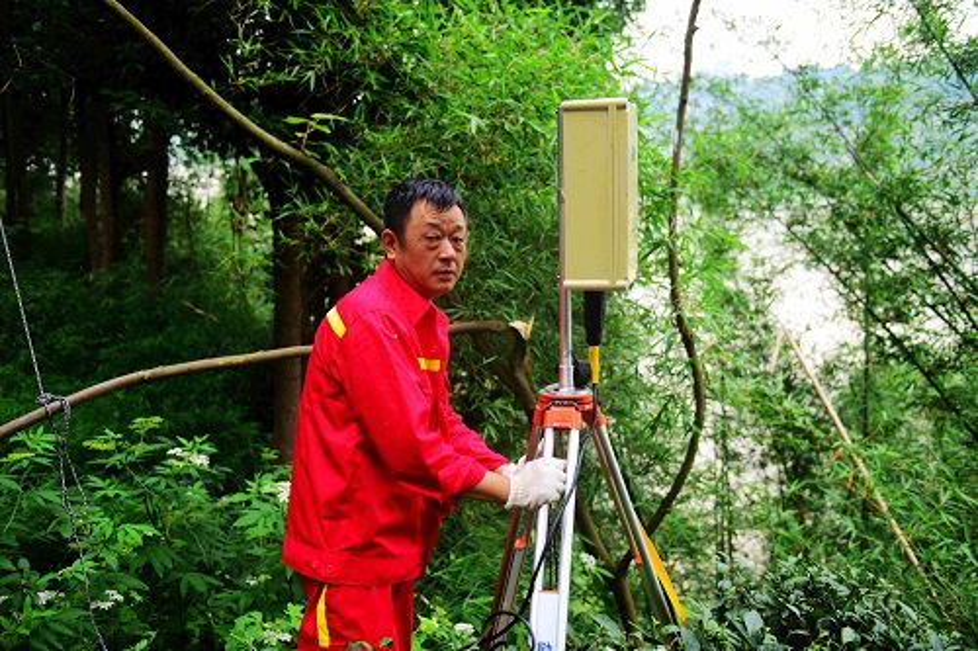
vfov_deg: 38.9
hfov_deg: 55.8
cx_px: 489
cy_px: 326
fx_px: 923
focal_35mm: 34
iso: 640
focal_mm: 34
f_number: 2.8
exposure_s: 1/200
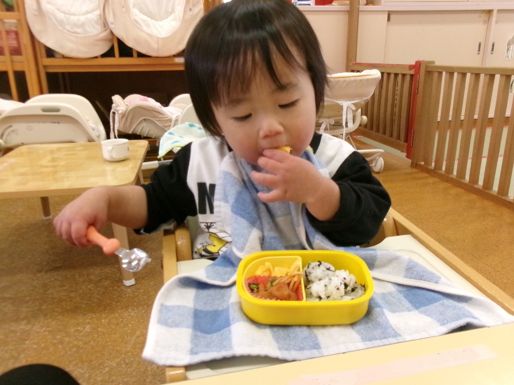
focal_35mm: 28
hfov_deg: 63.4
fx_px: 416
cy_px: 192
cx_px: 257
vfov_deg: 49.7
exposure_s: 1/125
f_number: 3.9
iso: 800
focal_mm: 5.1
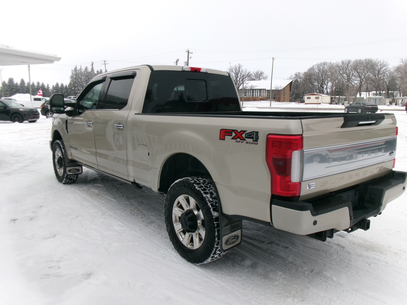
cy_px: 152
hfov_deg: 63.4
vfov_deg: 49.7
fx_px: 329
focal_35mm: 28
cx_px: 204
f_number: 10.8
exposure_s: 1/38
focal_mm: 5.1
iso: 100
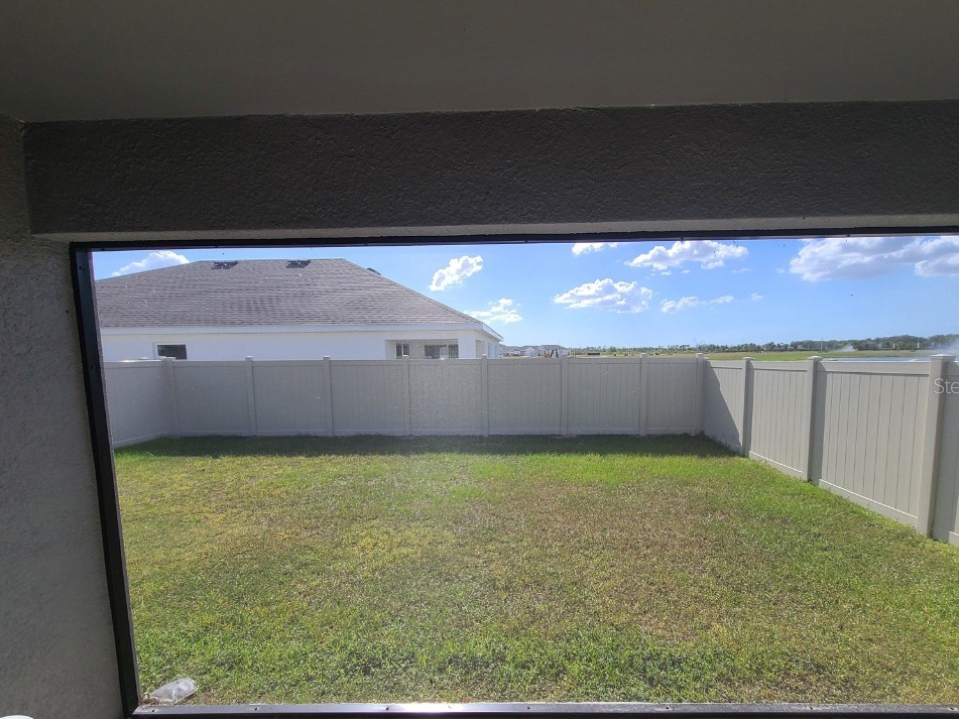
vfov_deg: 85.5
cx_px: 512
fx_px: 388
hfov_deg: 101.9
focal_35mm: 14
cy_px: 385
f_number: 2.2
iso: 50
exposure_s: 1/976
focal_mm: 2.2
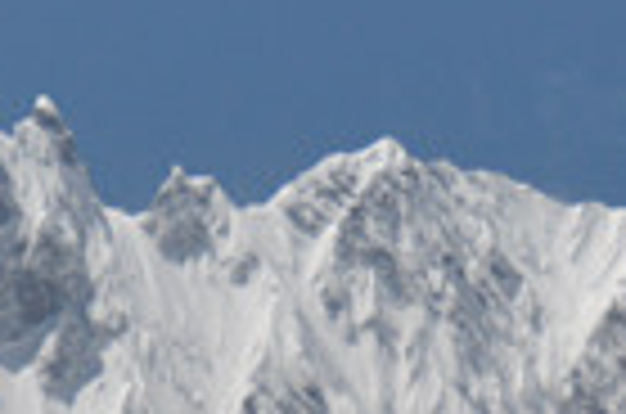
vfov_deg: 0.8
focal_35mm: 1729
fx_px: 29997
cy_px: 821
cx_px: -176
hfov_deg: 1.2
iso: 200
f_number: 9
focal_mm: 200
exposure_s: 1/1250
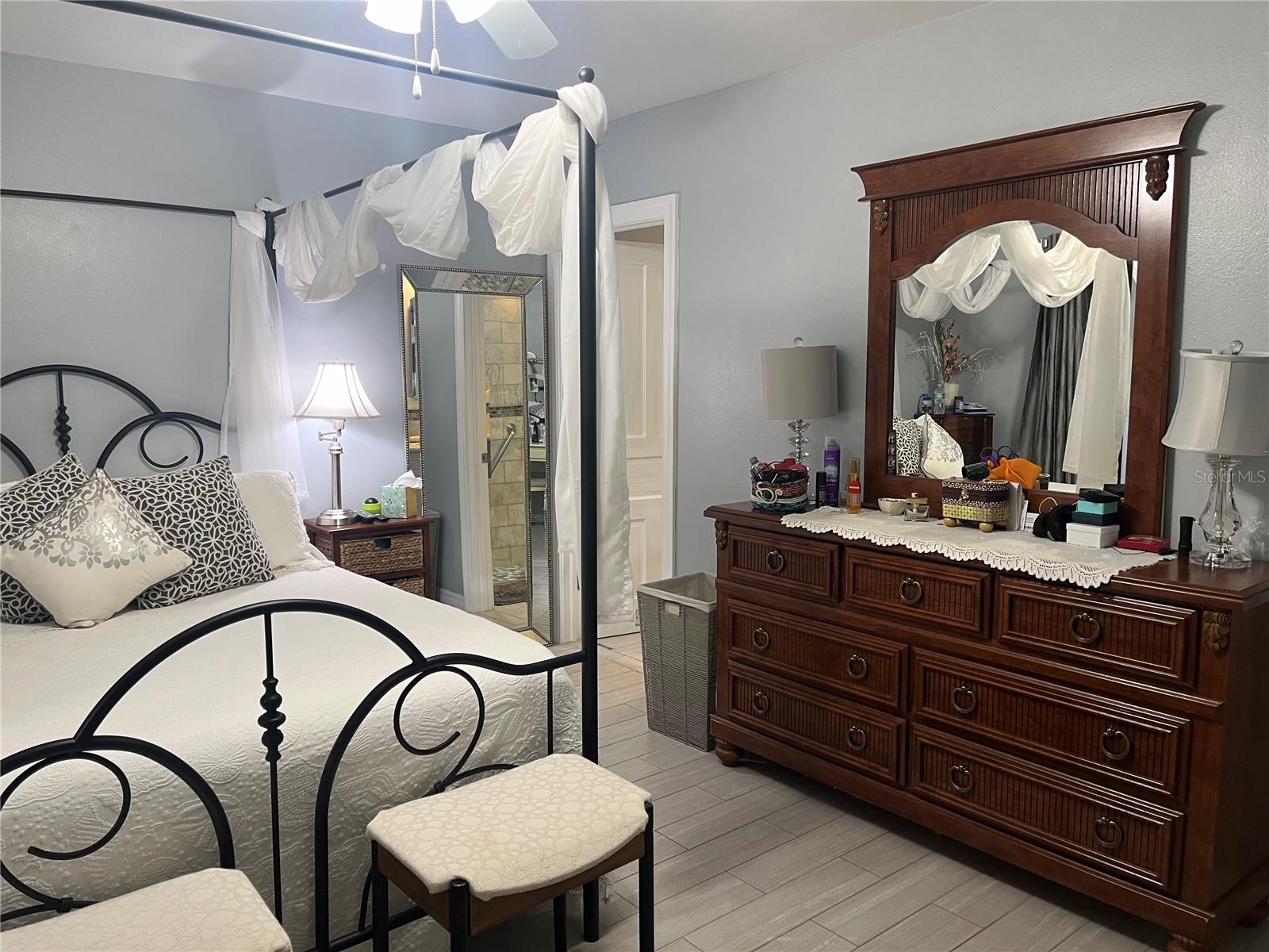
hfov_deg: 67.3
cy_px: 476
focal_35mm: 26
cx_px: 634
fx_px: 953
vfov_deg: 53.1
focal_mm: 5.1
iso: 100
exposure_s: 1/60
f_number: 1.6
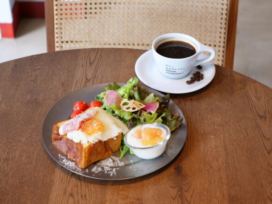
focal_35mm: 77
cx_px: 135
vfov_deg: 19.1
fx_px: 605
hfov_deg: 25.3
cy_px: 101
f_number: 3.9
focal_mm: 38
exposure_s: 1/100
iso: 500
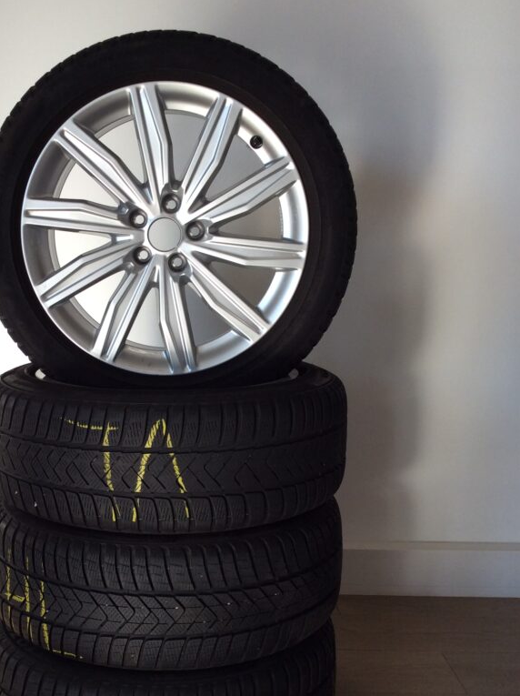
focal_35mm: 43
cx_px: 174
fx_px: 863
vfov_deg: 43.8
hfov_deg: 33.2
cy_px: 393
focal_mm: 3.3
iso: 40
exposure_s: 1/100
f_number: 2.4
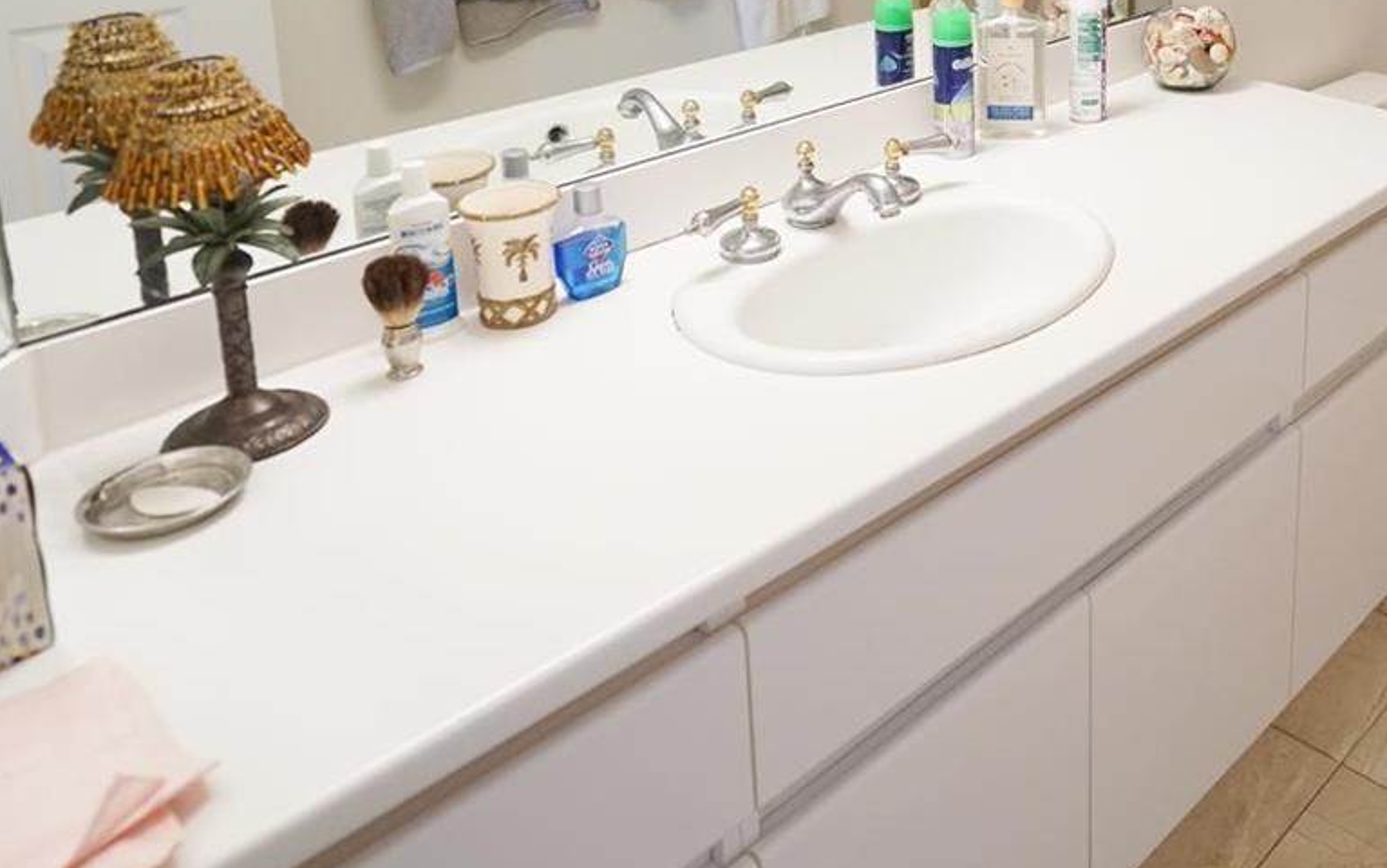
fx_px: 1286
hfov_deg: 51.0
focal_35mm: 34
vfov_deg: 33.0
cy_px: -72
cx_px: 1213
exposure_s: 1/60
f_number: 4
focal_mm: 16
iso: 1000
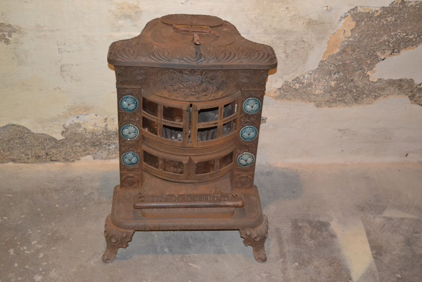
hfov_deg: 41.1
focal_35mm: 48
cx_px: 211
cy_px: 141
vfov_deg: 28.1
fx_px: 563
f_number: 4.8
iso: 3200
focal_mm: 32
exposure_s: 1/60
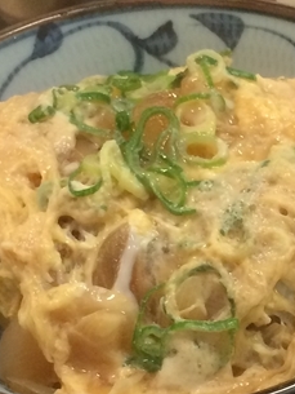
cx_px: 407
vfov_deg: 17.0
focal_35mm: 114
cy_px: 346
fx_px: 1294
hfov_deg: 12.5
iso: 160
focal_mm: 4.15
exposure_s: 1/30
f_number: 2.2
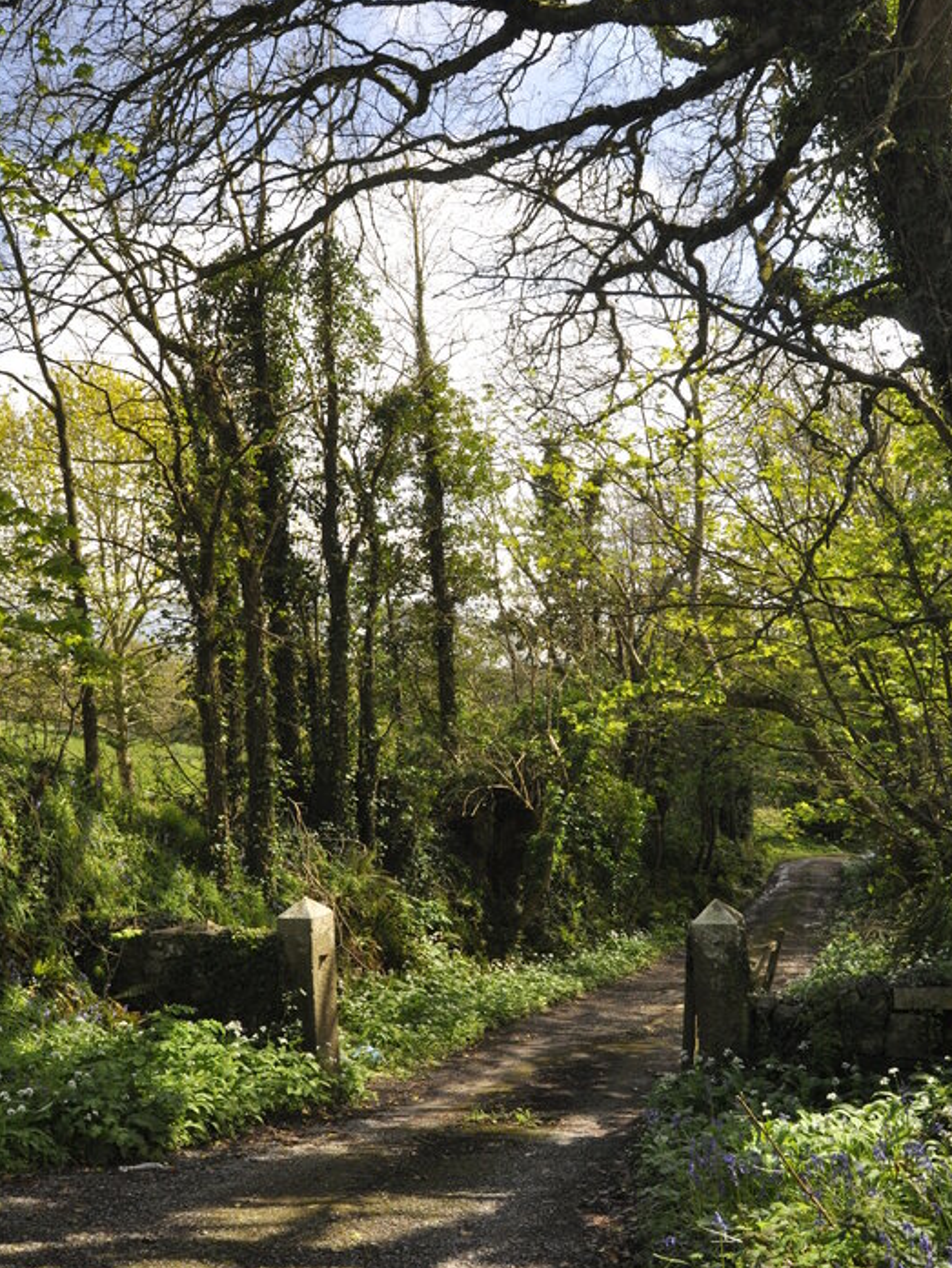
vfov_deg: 59.9
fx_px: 1100
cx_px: 484
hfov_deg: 46.8
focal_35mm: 30
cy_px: 684
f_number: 8
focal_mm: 18
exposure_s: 1/250
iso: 800
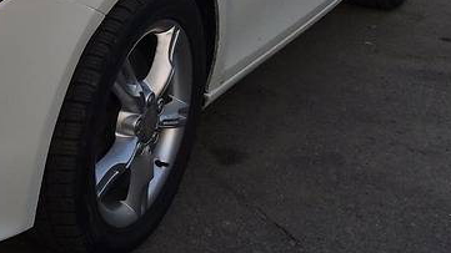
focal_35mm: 70
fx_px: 837
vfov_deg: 16.5
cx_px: -34
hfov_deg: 27.8
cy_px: -50
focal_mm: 4.2
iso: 40
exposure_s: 1/50
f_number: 2.2
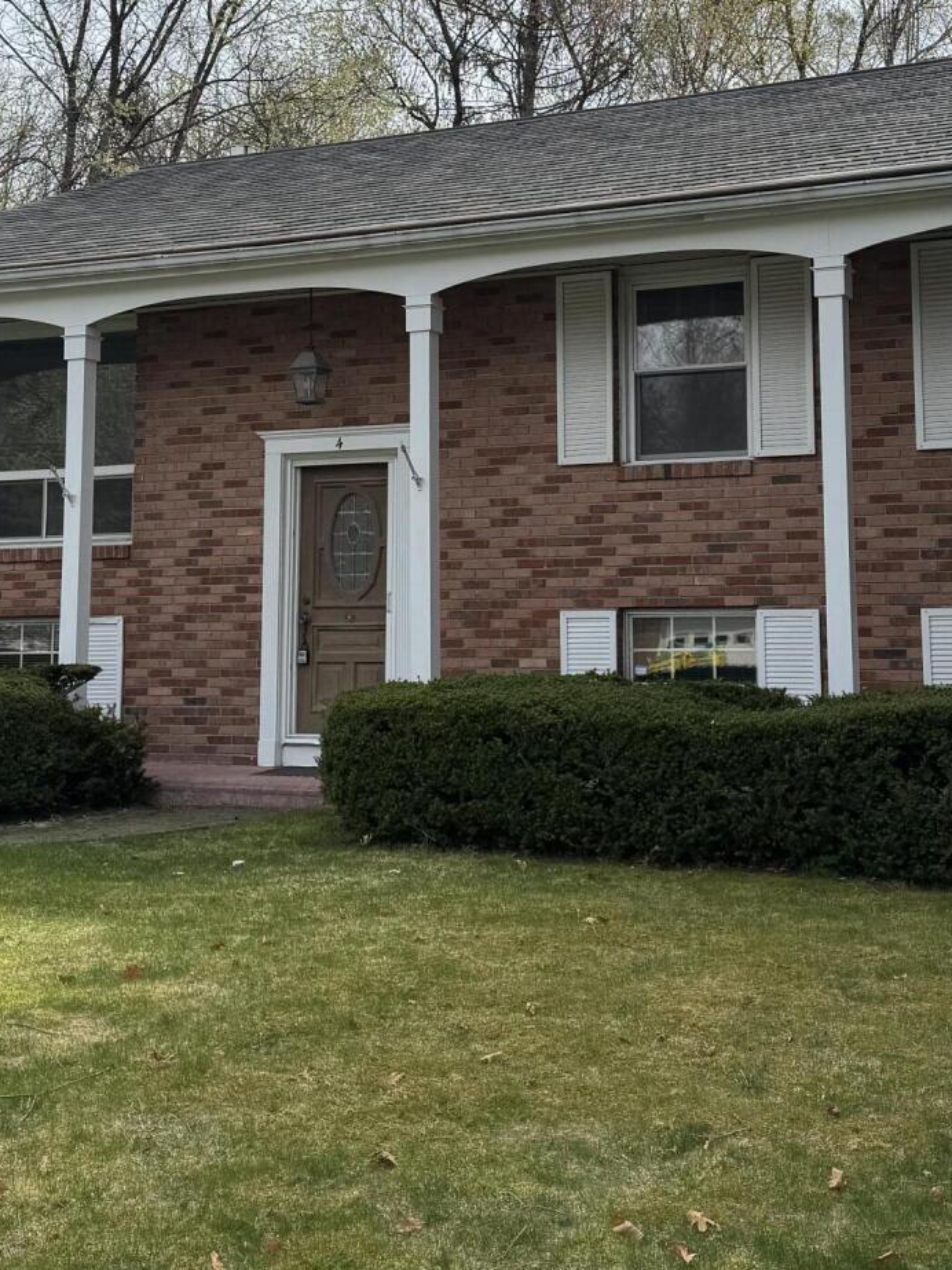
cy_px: 403
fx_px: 1907
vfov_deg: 36.4
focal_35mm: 52
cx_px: 486
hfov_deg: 28.0
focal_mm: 6.76
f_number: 1.78
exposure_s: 1/4608
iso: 80
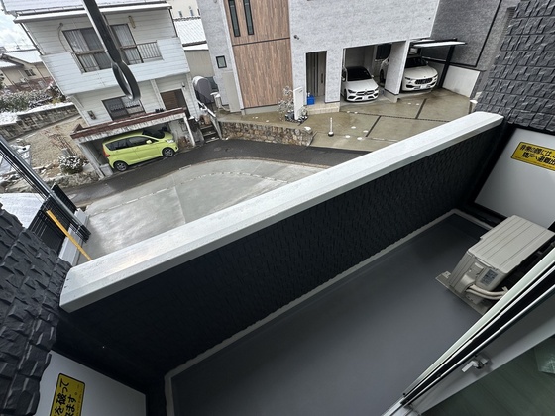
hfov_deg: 102.1
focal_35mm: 14
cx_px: 278
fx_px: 224
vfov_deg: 85.7
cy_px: 208
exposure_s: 1/1043
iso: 40
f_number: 2.2
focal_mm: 2.22
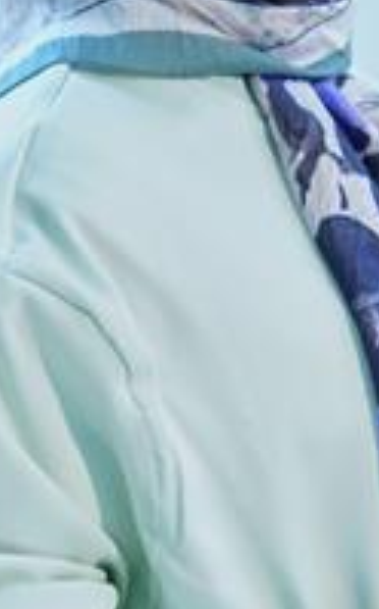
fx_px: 3942
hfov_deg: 5.5
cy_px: 107
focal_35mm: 238
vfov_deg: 8.8
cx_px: 245
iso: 640
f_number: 3.5
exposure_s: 1/200
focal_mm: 100
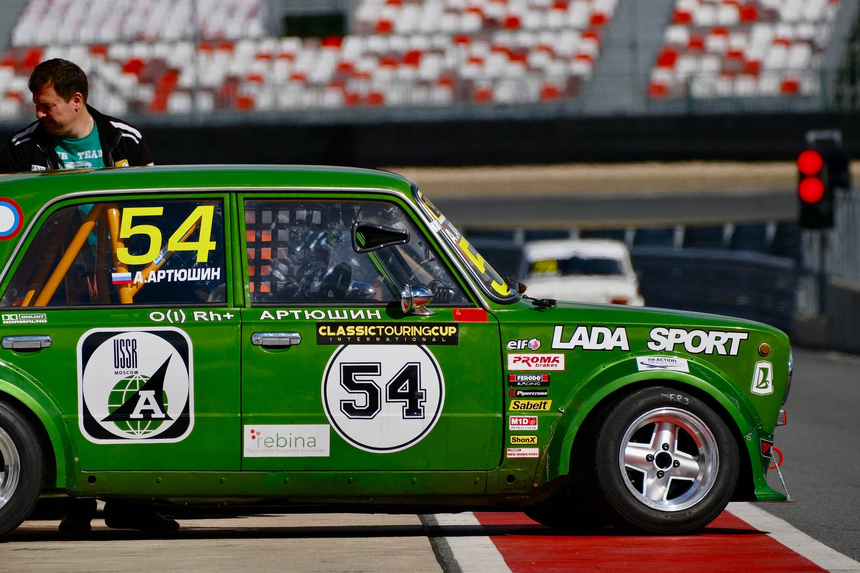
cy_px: 247
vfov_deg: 2.6
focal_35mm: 539
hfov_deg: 3.8
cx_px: 442
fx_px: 12876
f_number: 5.6
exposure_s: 1/2500
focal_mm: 300
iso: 160
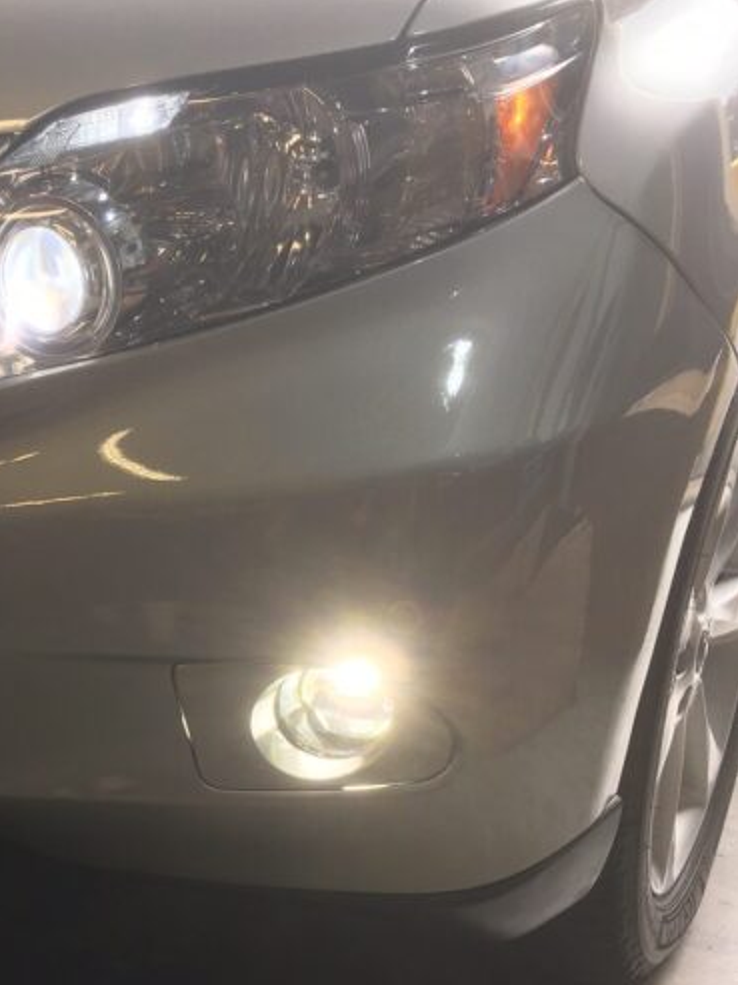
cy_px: 670
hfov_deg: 25.5
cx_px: 42
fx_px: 1563
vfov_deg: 34.6
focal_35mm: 55
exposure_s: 1/60
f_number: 2.2
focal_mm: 4.15
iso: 25
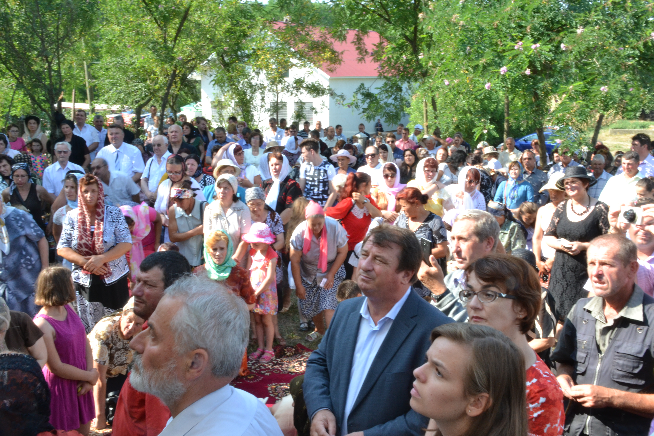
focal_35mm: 39
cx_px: 327
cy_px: 218
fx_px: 708
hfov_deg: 49.6
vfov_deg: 34.2
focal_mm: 26
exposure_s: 1/30
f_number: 25
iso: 800
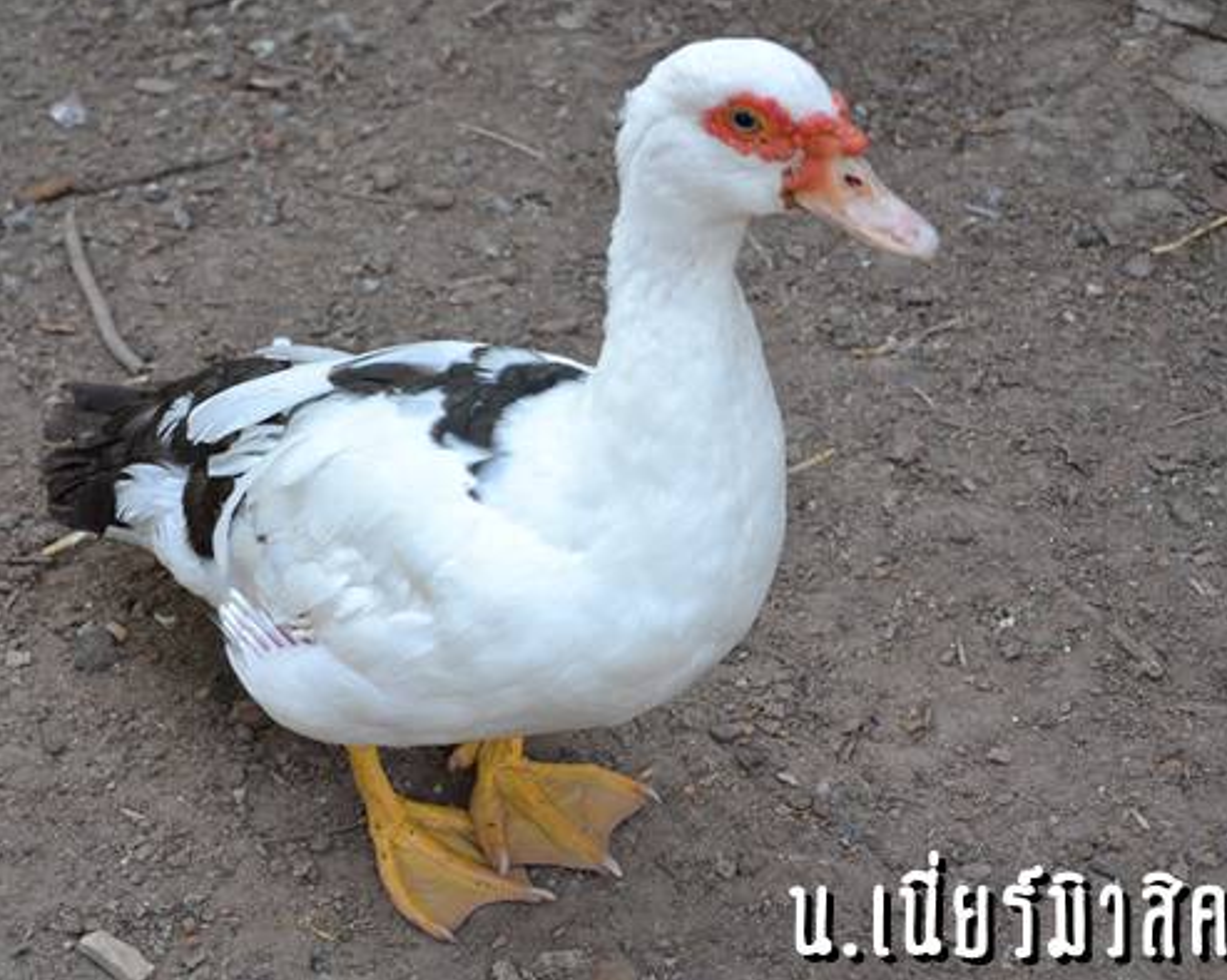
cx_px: 503
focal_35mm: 72
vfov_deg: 21.2
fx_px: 2614
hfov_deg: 26.4
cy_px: 485
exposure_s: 1/60
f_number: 6.3
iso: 400
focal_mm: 42
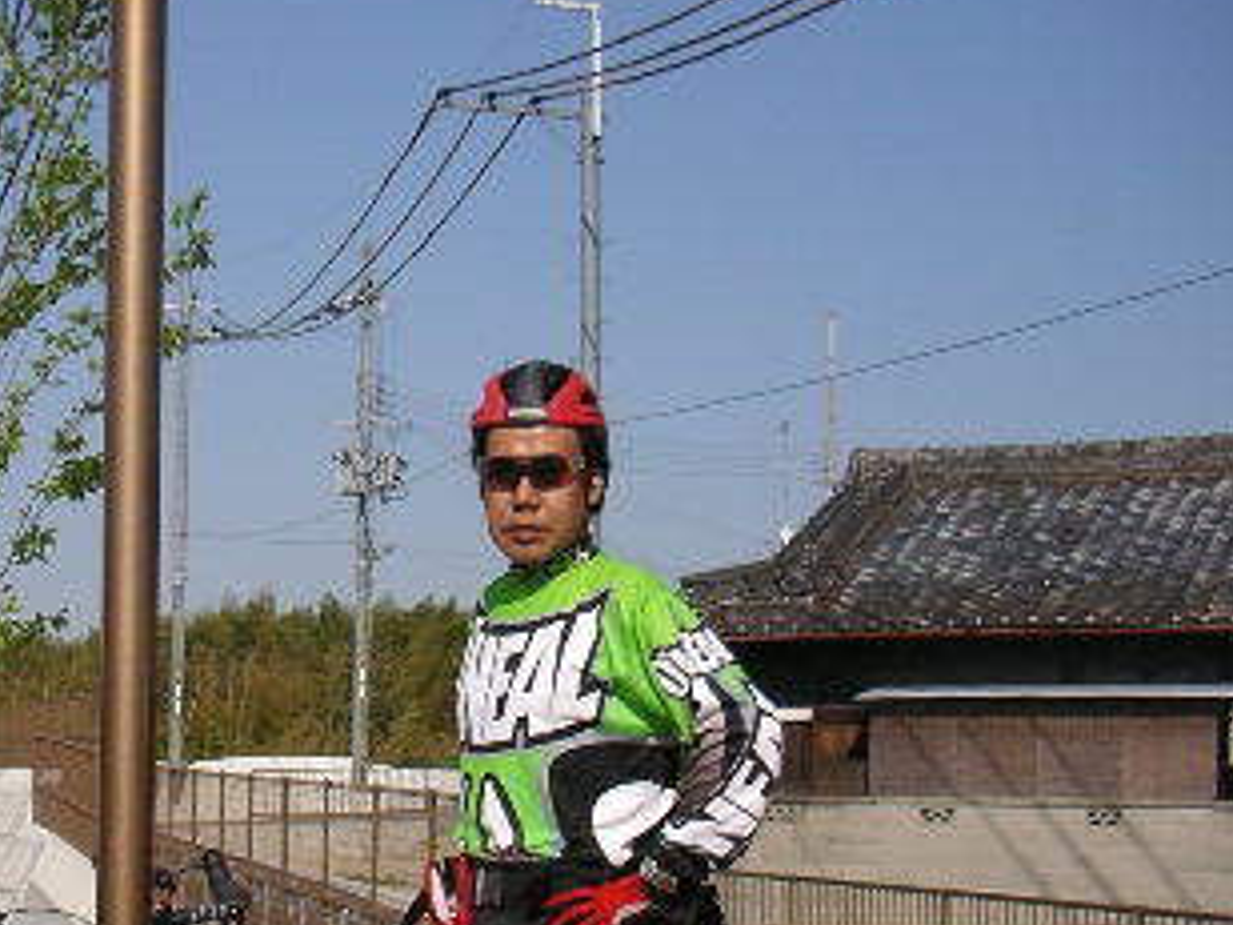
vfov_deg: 18.9
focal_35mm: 77
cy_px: 805
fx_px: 2743
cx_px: 28
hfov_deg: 24.3
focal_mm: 5.7
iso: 50
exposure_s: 1/640
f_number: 6.9
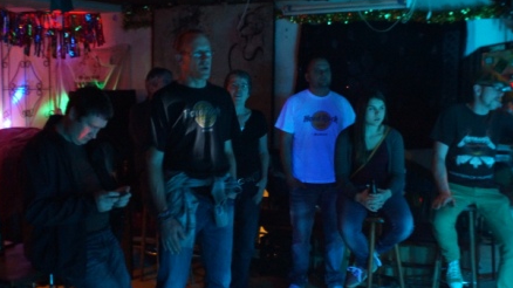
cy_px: 142
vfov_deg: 26.5
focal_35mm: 45
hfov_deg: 45.5
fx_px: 612
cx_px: 252
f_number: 3.5
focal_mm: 28
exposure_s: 1/15
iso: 3200
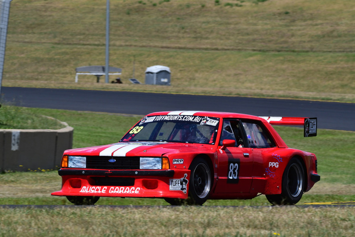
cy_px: 118
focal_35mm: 390
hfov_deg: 5.3
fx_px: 3847
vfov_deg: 3.5
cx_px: 178
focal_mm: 260
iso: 250
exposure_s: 1/640
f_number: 11
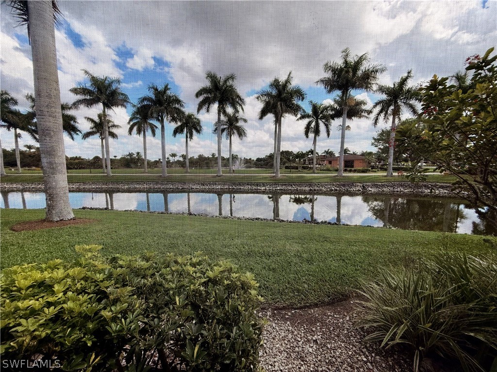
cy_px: 186
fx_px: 201
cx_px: 248
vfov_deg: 85.7
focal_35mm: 14
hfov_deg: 102.1
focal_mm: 2.22
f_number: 2.2
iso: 50
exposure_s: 1/789
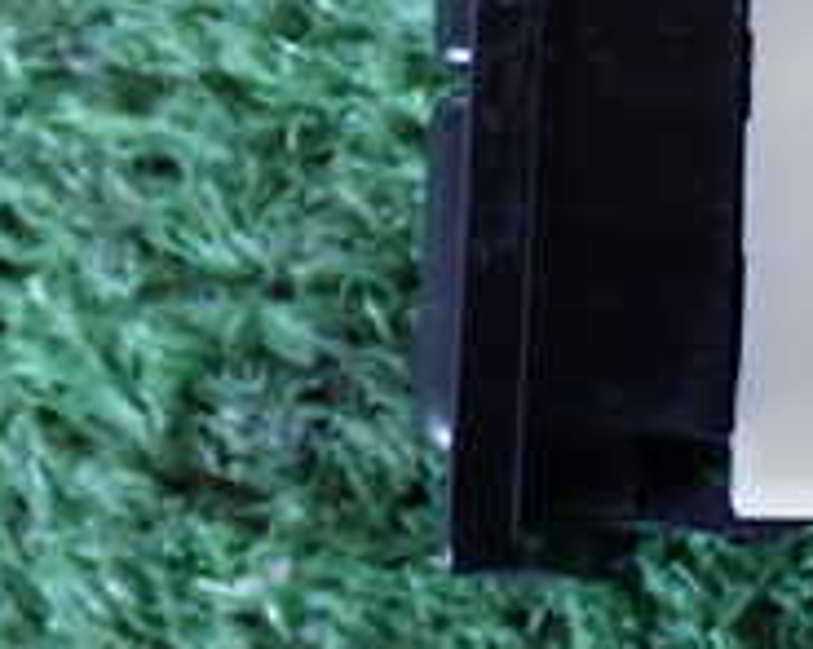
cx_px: 1242
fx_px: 3607
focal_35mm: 150
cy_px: 102
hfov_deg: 12.2
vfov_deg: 10.2
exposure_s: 1/40
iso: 800
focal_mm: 8.4
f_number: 3.1
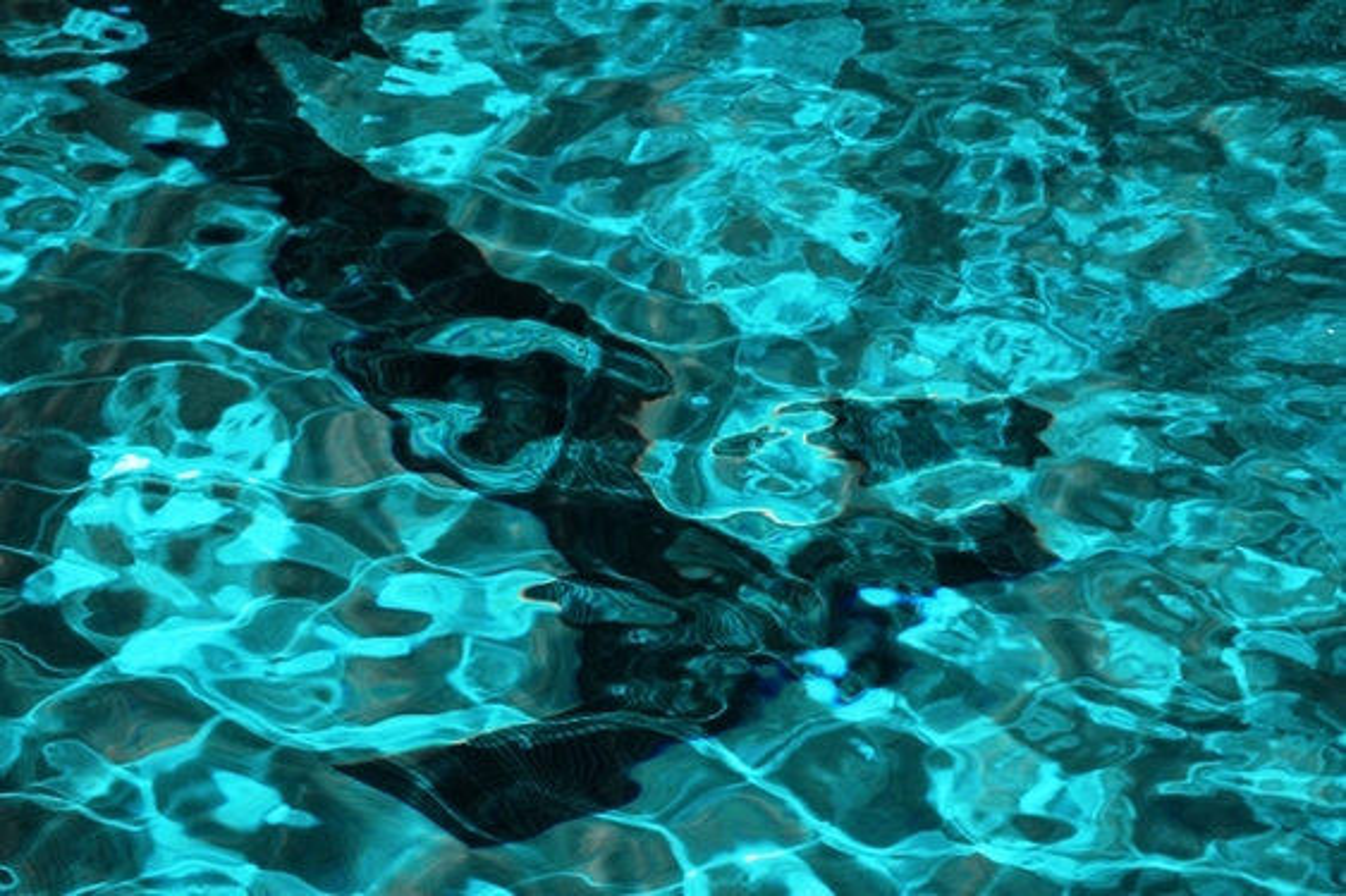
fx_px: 3083
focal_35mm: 82
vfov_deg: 16.5
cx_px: 673
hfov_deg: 24.6
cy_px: 448
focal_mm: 55
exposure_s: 1/60
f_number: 5.6
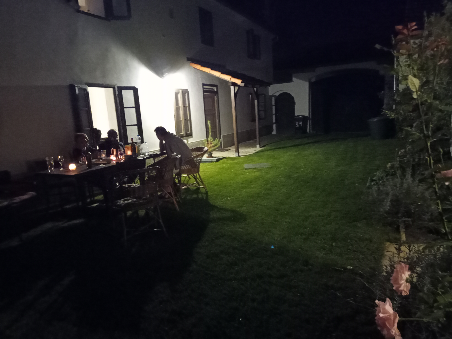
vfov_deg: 49.7
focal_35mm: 28
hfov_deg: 63.4
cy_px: 170
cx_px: 226
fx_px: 366
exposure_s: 1/25
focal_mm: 4.71
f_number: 1.79
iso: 3493
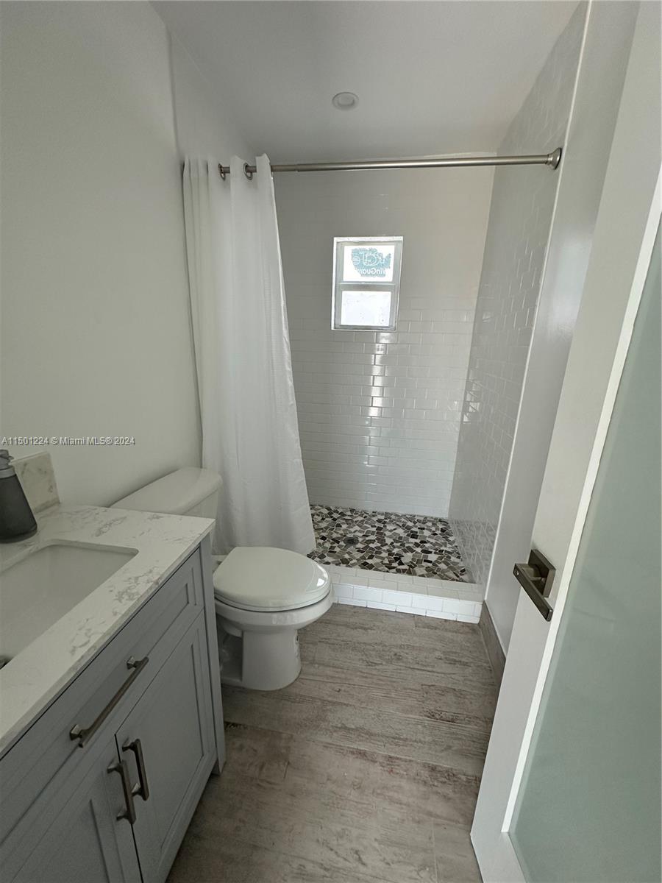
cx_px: 331
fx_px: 357
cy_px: 442
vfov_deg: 102.1
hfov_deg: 85.7
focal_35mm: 14
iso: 125
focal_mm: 2.22
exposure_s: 1/99
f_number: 2.2
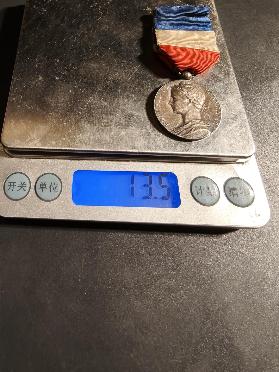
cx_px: 140
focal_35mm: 23
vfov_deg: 73.9
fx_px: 247
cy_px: 186
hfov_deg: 58.9
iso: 160
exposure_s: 1/89.9
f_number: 2
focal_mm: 2.32
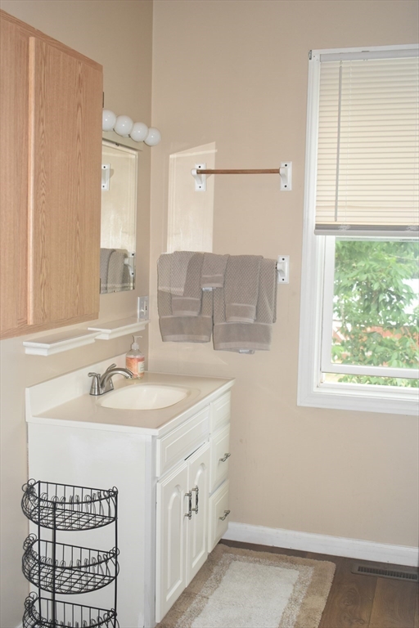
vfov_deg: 47.9
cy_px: 314
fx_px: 707
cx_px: 210
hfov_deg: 33.0
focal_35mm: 40
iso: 800
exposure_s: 1/100
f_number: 5
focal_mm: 27
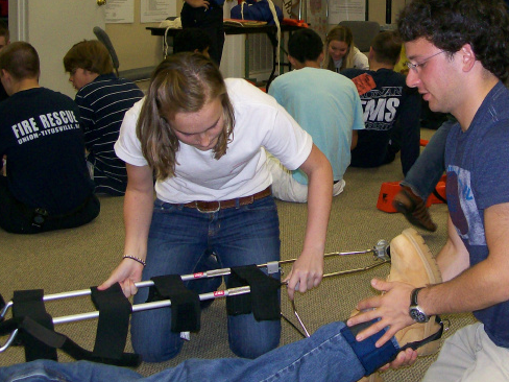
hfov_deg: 32.5
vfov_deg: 24.7
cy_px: 133
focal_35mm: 59
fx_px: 868
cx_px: 319
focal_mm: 6
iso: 140
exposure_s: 1/64
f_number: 2.7
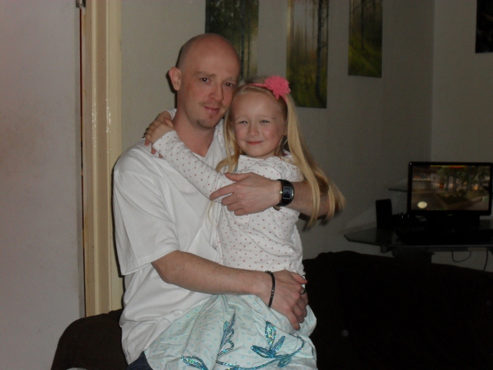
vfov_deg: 29.7
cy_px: 185
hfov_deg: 38.9
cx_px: 246
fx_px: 698
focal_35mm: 49
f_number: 3.9
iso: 200
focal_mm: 8.7
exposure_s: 1/45
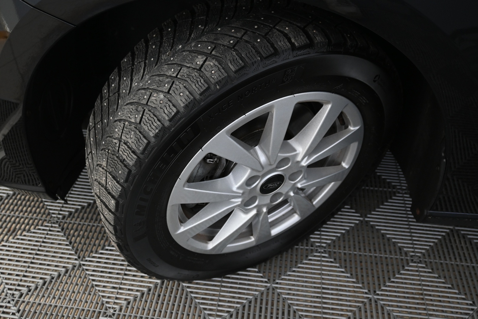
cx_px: 239
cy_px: 160
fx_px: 428
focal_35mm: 32
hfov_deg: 58.3
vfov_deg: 40.8
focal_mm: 21.5
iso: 720
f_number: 4
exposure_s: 1/30
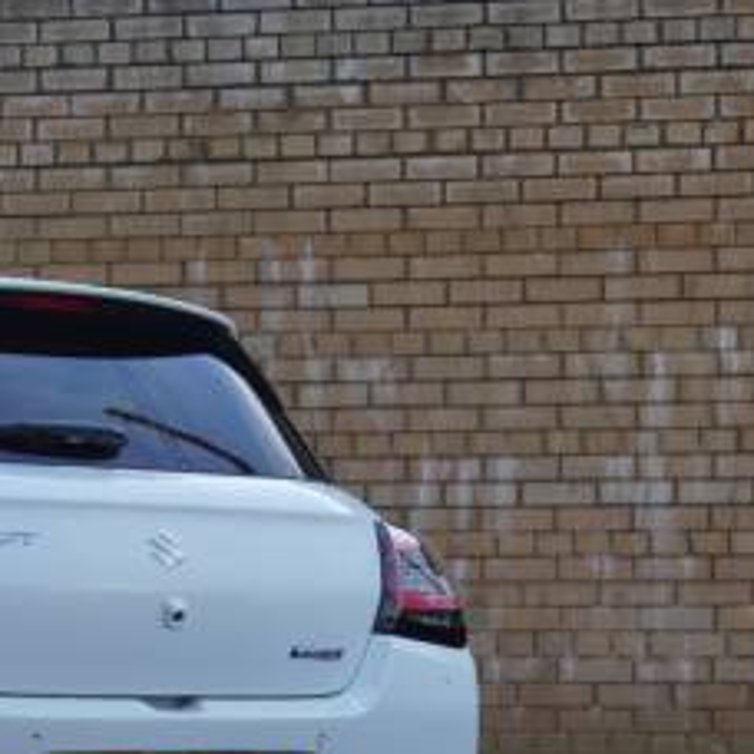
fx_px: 3179
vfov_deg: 13.5
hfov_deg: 13.2
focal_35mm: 129
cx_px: -162
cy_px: 595
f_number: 5.6
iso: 500
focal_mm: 36
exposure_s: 1/160
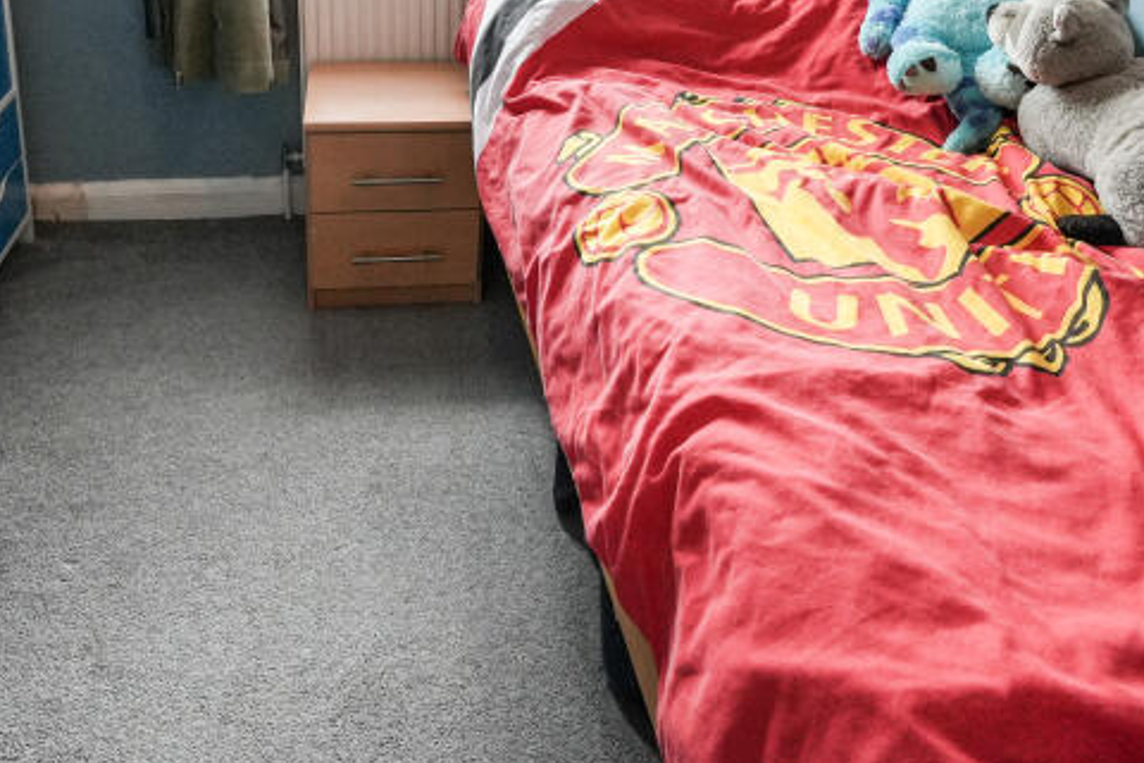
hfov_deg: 58.3
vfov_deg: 37.8
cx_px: 470
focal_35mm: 32
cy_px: 46
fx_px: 1017
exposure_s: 1/160
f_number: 4
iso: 1600
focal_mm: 10
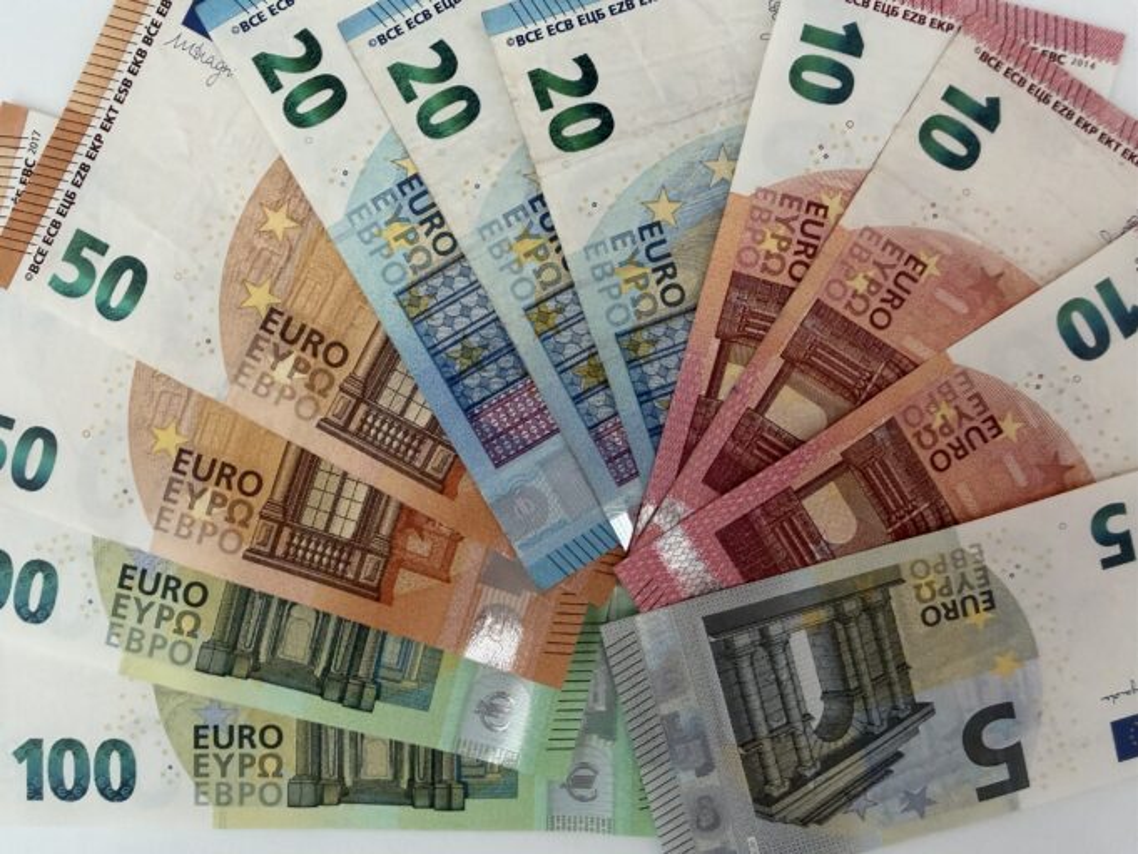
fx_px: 789
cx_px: 569
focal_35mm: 24
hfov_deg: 71.6
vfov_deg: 56.8
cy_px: 427
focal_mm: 2.22
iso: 320
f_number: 2.2
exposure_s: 1/109
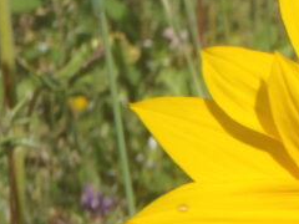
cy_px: 271
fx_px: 1797
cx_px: 432
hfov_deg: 9.3
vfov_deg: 7.1
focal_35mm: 208
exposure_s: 1/500
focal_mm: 11.76
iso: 80
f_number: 4.7
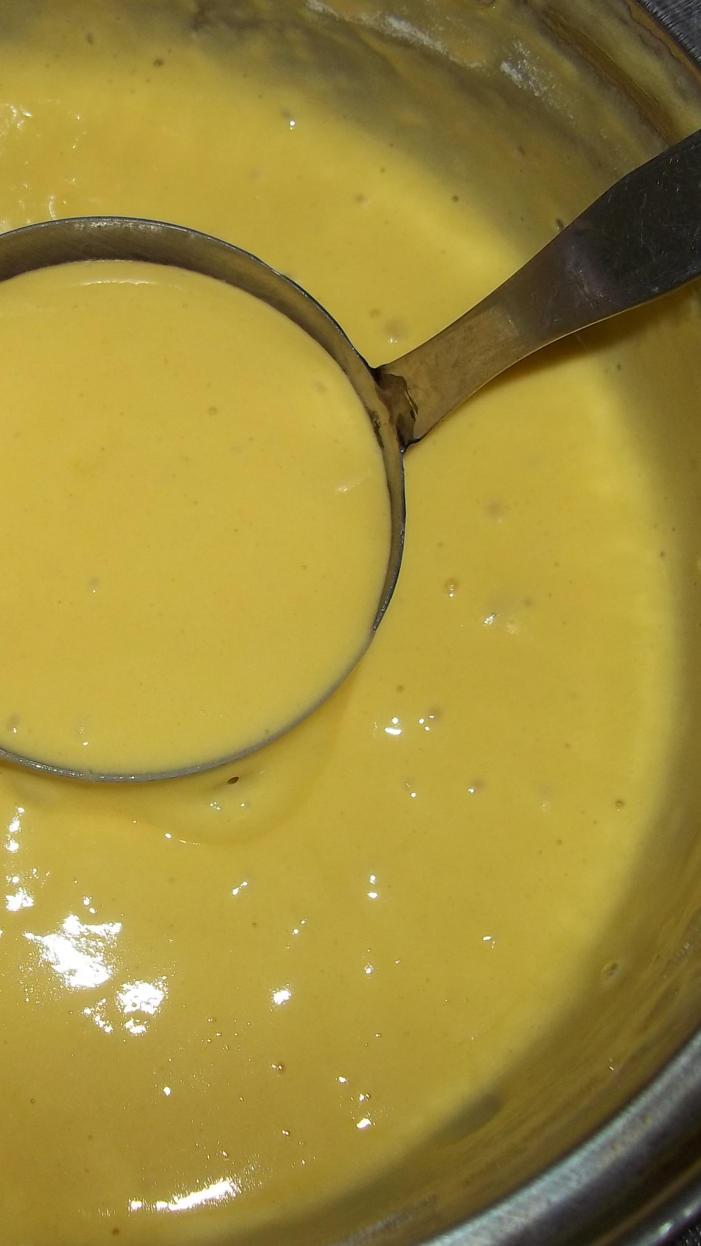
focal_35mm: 47
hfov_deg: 24.5
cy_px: 625
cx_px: 32
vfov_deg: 43.7
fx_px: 1553
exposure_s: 1/60
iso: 80
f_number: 2.9
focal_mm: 5.7
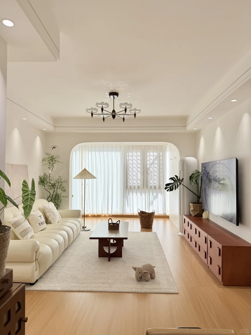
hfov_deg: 56.8
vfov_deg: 71.6
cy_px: 168
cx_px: 126
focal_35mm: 24
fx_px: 232
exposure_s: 1/772
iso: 80
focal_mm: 6.76
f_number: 1.78
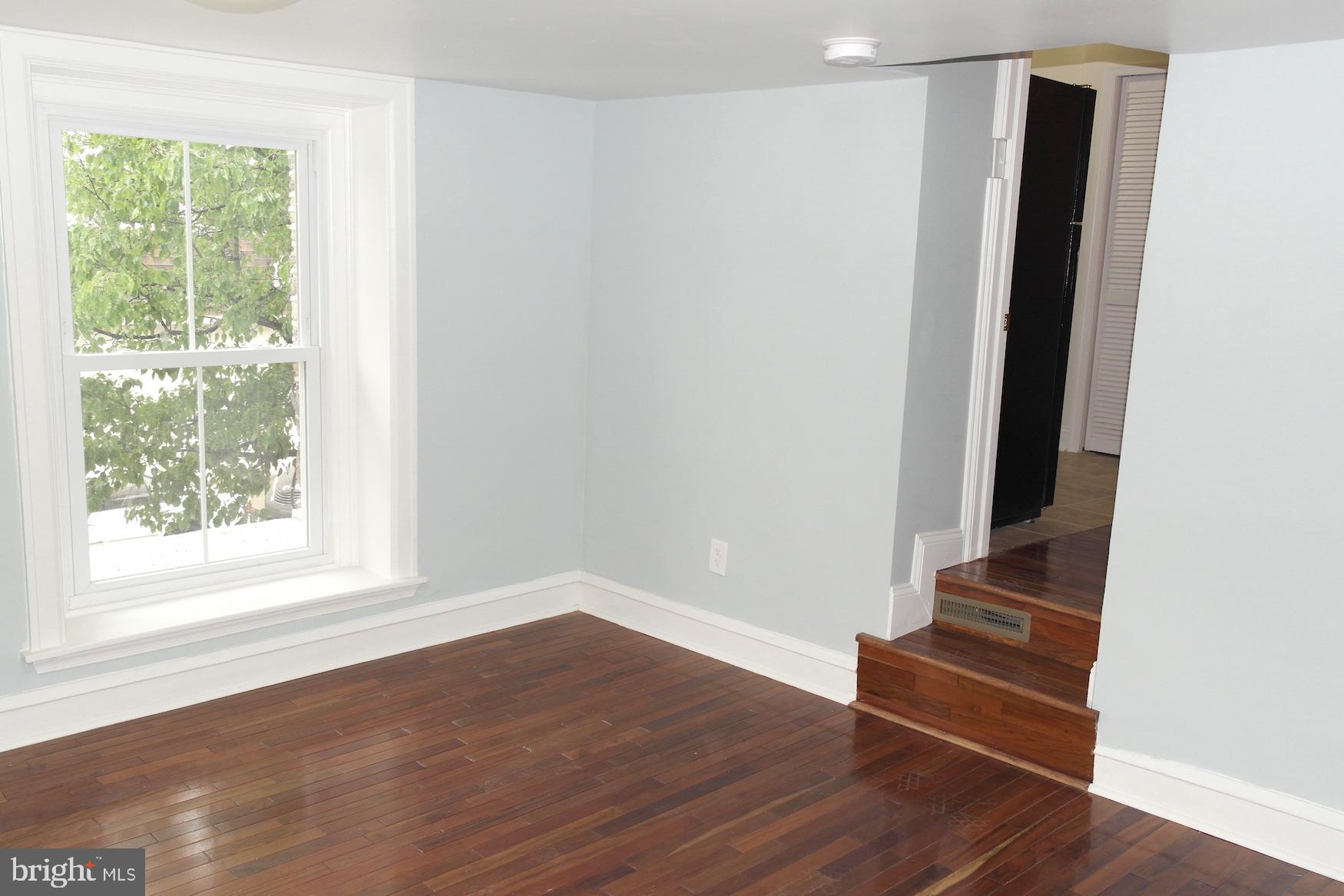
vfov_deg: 43.6
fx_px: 1120
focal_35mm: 30
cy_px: 448
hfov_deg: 61.9
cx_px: 672
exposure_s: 1/40
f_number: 5.6
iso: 400
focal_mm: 20
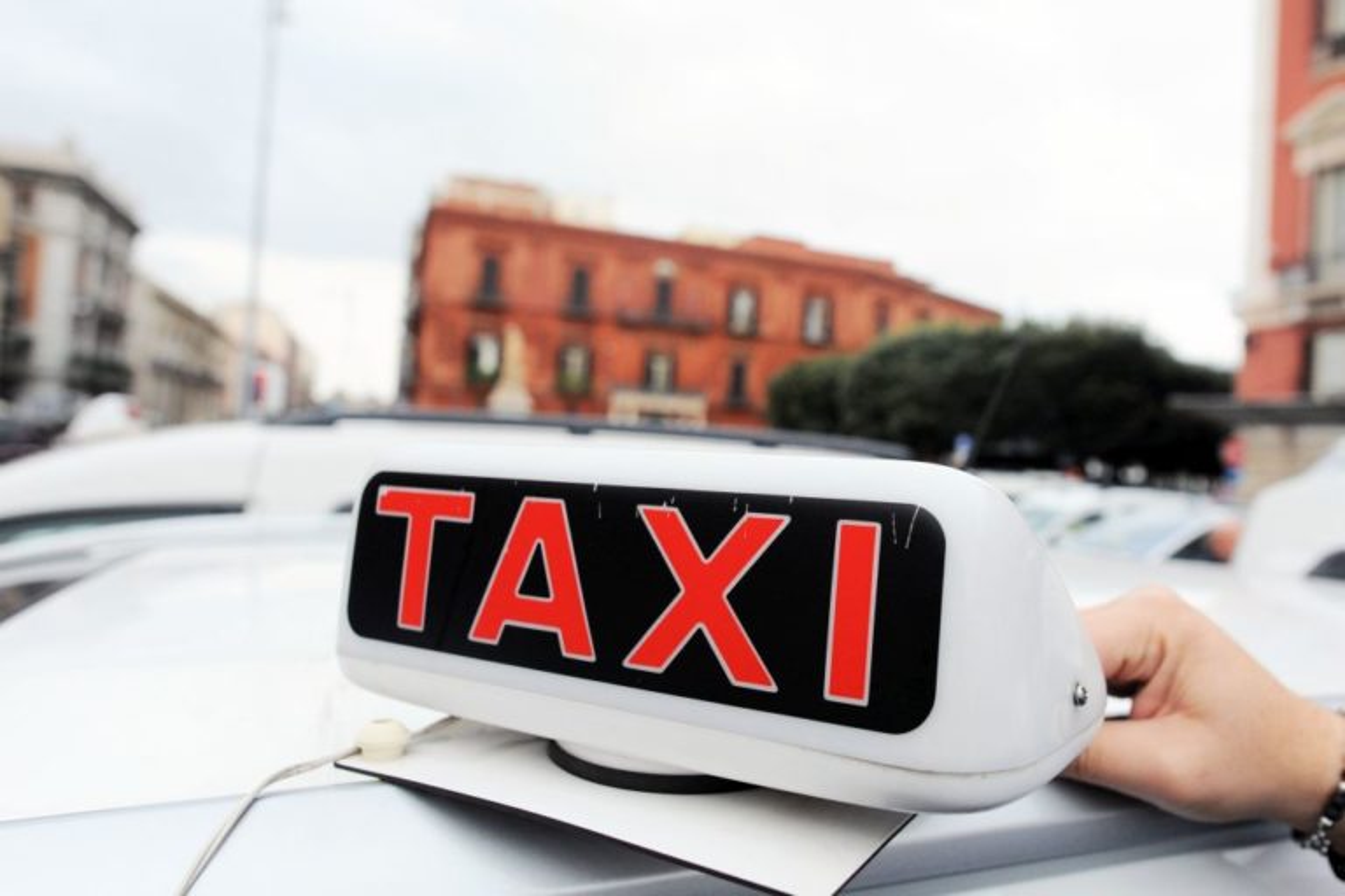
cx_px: 672
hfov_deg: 84.0
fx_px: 747
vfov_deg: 61.9
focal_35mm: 20
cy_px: 448
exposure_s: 1/2000
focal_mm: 20
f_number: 4
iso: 1250
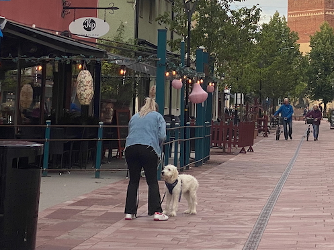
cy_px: -52
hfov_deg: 14.4
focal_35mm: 134
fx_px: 1293
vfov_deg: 10.9
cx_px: 364
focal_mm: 6
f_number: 2
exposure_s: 1/223
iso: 20
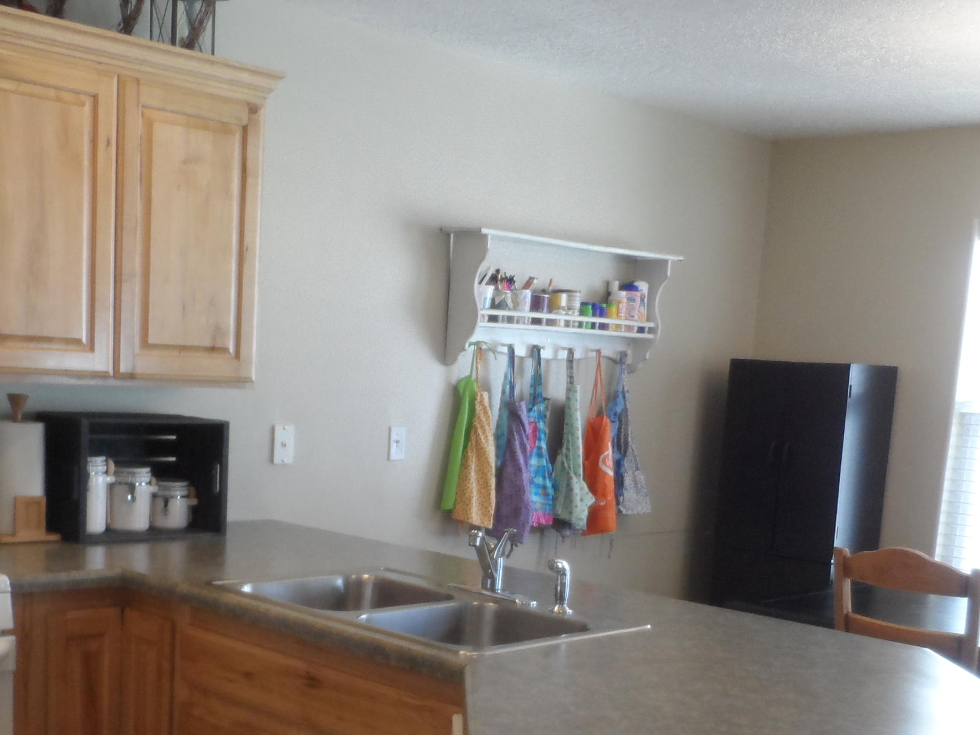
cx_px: 430
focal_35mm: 44
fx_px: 1246
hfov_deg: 42.9
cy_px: 618
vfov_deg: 31.8
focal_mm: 4
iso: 200
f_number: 3.2
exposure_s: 1/30
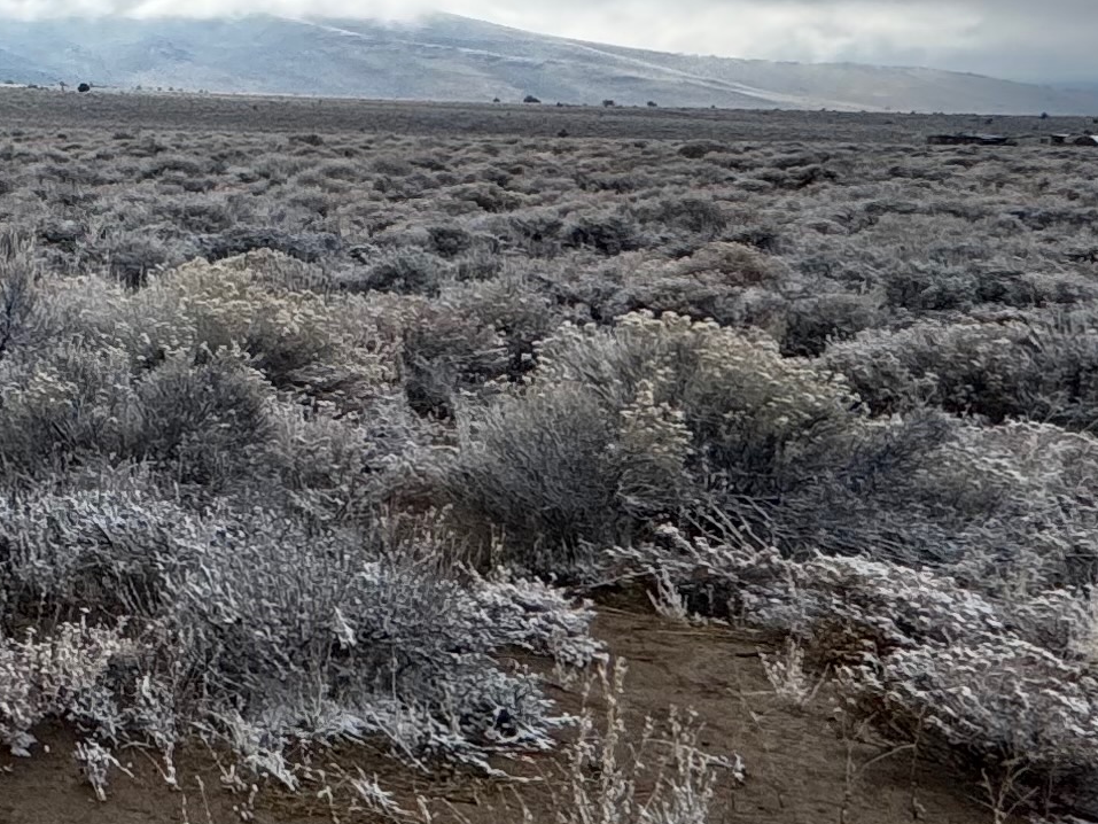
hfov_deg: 20.5
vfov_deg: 24.5
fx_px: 1872
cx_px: -963
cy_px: 207
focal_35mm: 59
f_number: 2.2
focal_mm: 2.22
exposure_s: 1/2674
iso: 50
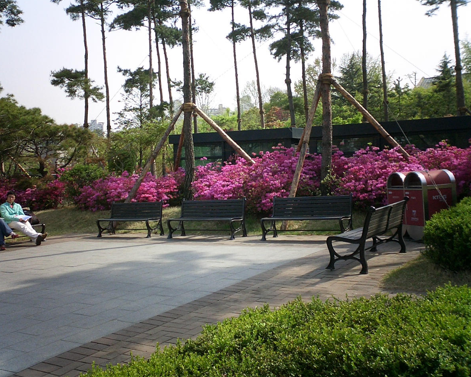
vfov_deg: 38.2
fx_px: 544
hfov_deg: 46.8
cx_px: 221
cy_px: 189
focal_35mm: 39
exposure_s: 1/640
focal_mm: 5.6
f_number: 3.5
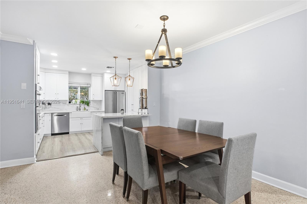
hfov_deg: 90.0
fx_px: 153
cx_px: 154
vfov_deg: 67.4
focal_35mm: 18
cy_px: 102
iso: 400
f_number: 8
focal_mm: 12
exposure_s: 1/125
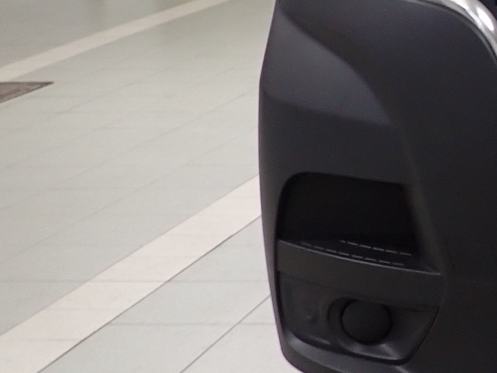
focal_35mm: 92
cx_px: 851
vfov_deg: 15.7
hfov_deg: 17.8
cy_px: -22
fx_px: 1321
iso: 200
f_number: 2
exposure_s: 1/60
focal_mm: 4.5
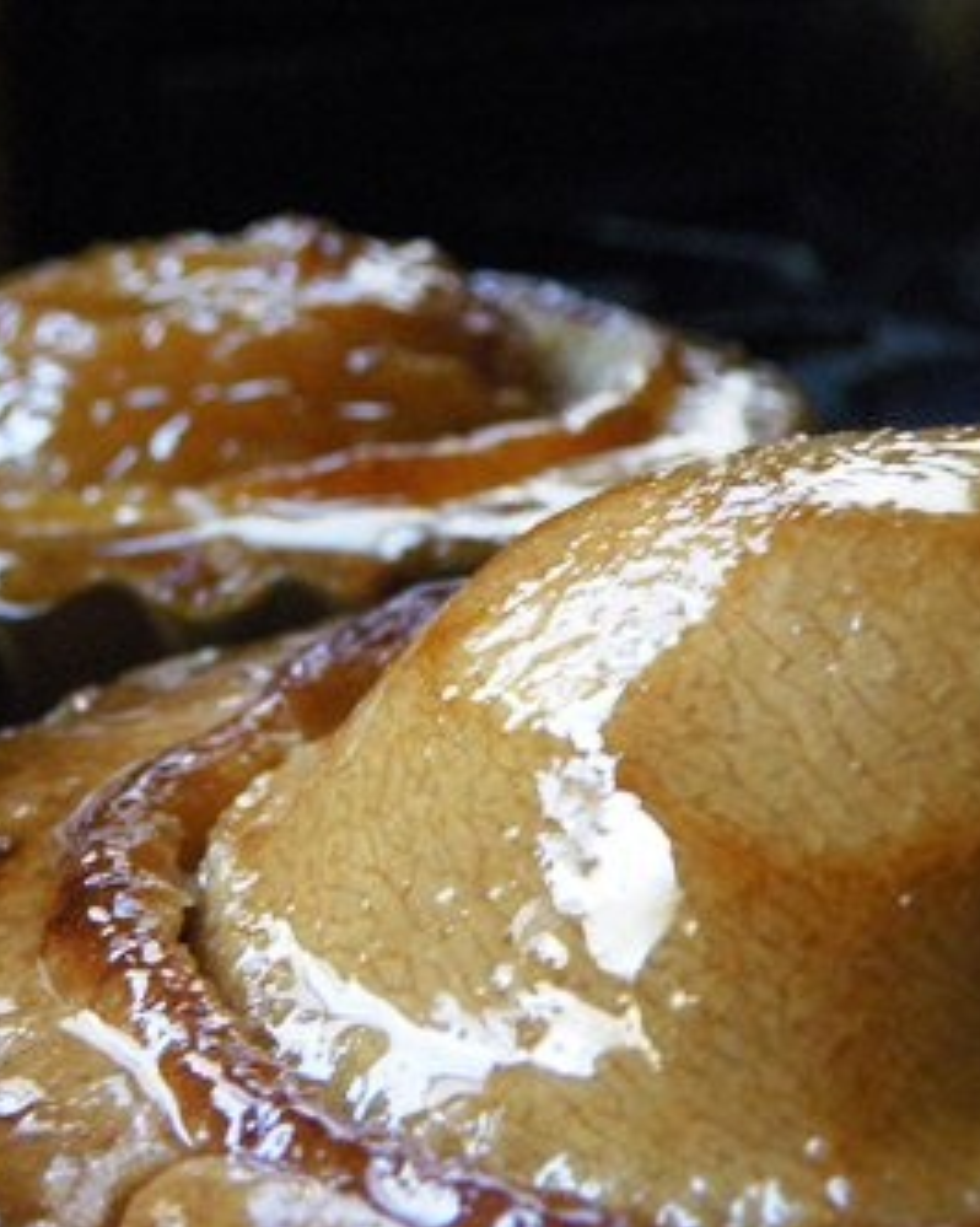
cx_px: 332
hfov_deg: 22.7
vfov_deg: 28.3
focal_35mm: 67
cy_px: 615
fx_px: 2431
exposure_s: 1/50
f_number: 4.4
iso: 800
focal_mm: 9.1
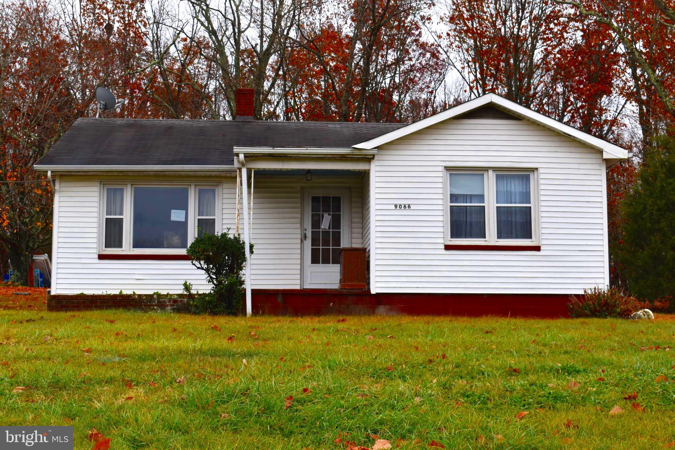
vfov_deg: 23.8
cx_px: 338
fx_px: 1069
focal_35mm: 57
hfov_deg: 35.1
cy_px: 225
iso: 280
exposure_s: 1/250
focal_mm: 38
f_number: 8
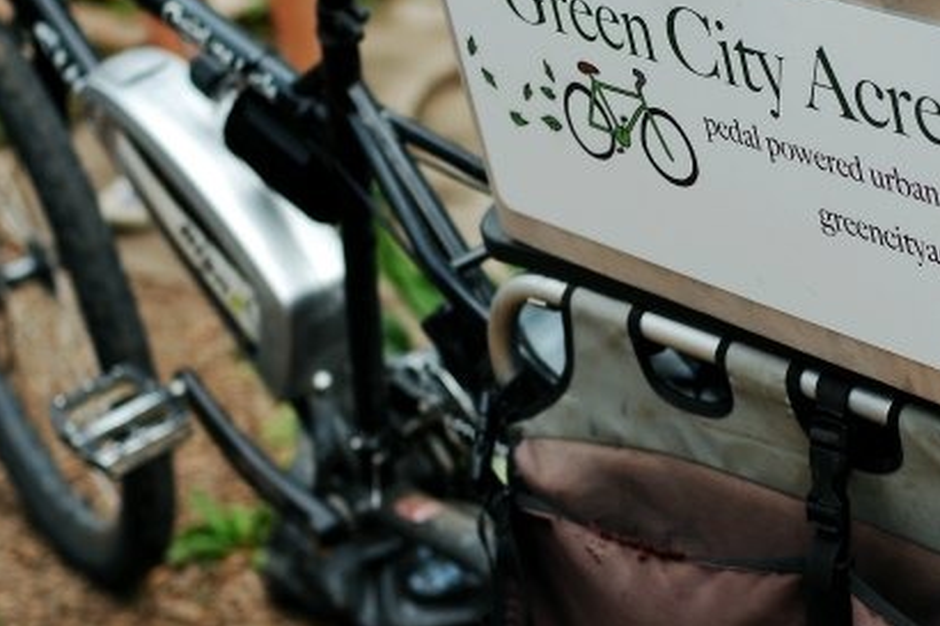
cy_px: 222
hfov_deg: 18.1
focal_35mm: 113
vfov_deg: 12.1
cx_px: 612
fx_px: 2949
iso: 200
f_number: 2.8
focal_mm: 50
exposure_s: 1/640
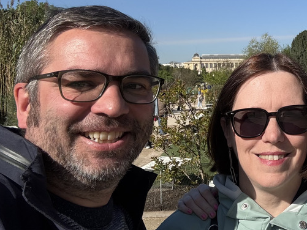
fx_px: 417
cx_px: 305
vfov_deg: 30.0
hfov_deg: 36.5
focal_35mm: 47
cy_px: 40
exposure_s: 1/1316
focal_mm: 2.69
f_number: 1.9
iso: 25
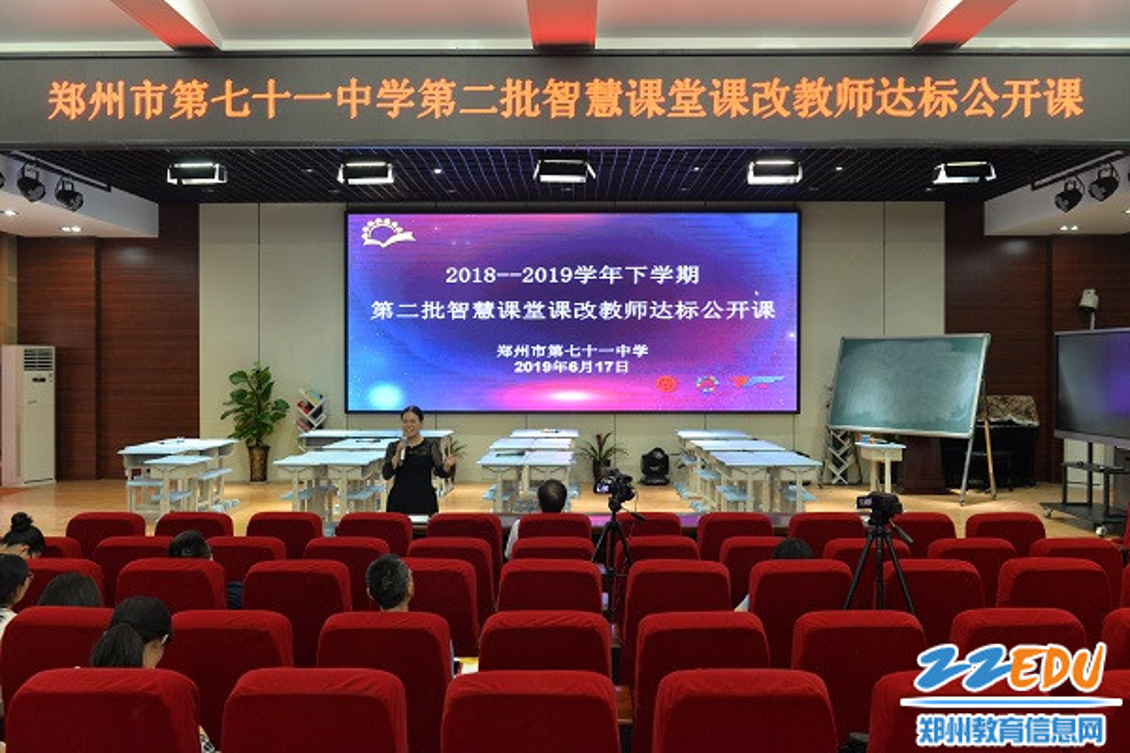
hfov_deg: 55.8
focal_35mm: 34
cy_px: 376
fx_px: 1067
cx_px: 565
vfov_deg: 38.9
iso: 1400
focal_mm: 34
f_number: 5
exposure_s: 1/40
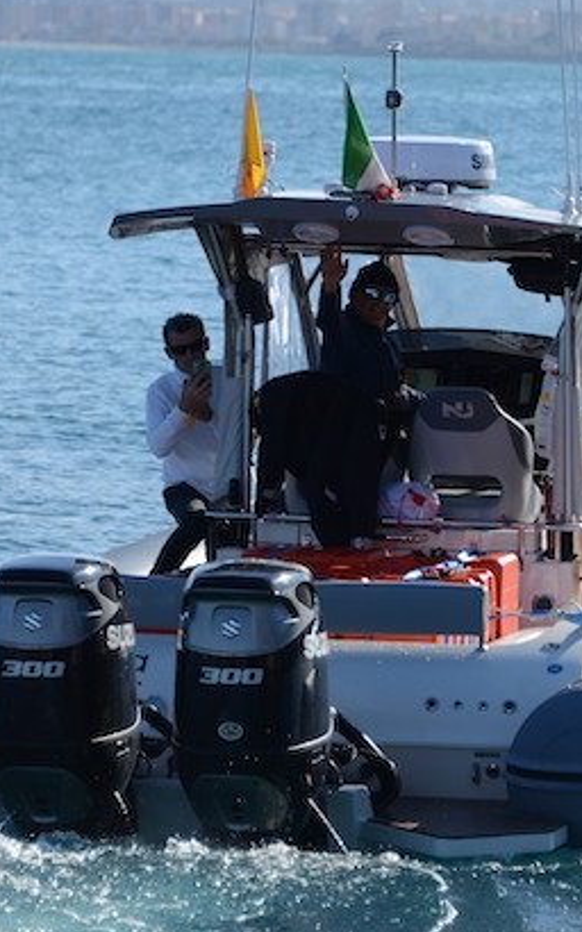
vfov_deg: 6.3
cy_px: 428
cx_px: 446
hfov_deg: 4.0
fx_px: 8406
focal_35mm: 331
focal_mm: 190
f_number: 5.6
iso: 400
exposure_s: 1/1600
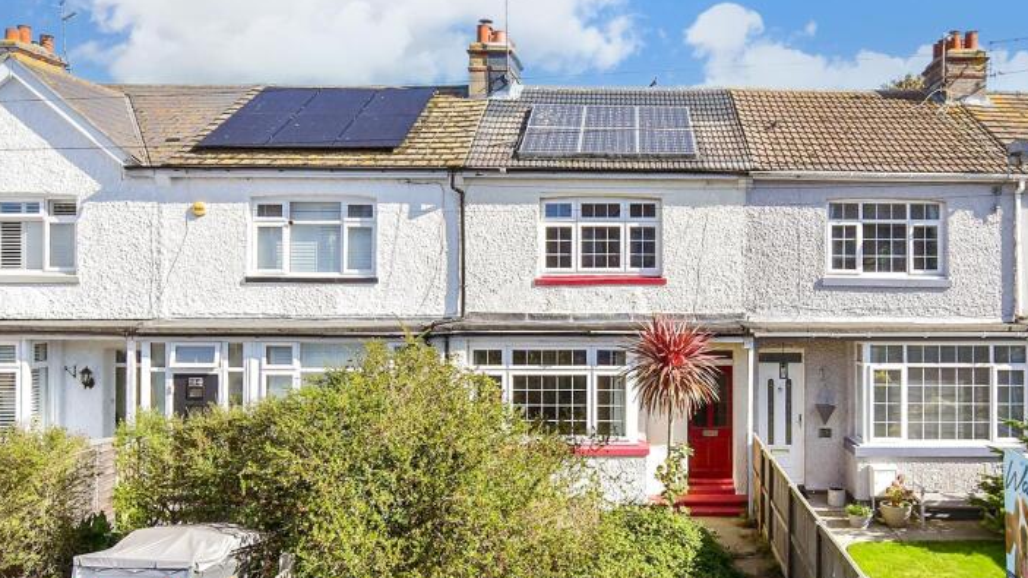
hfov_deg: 65.3
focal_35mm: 29
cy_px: 421
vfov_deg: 39.3
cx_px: 627
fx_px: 790
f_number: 8
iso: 160
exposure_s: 1/320
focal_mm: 13
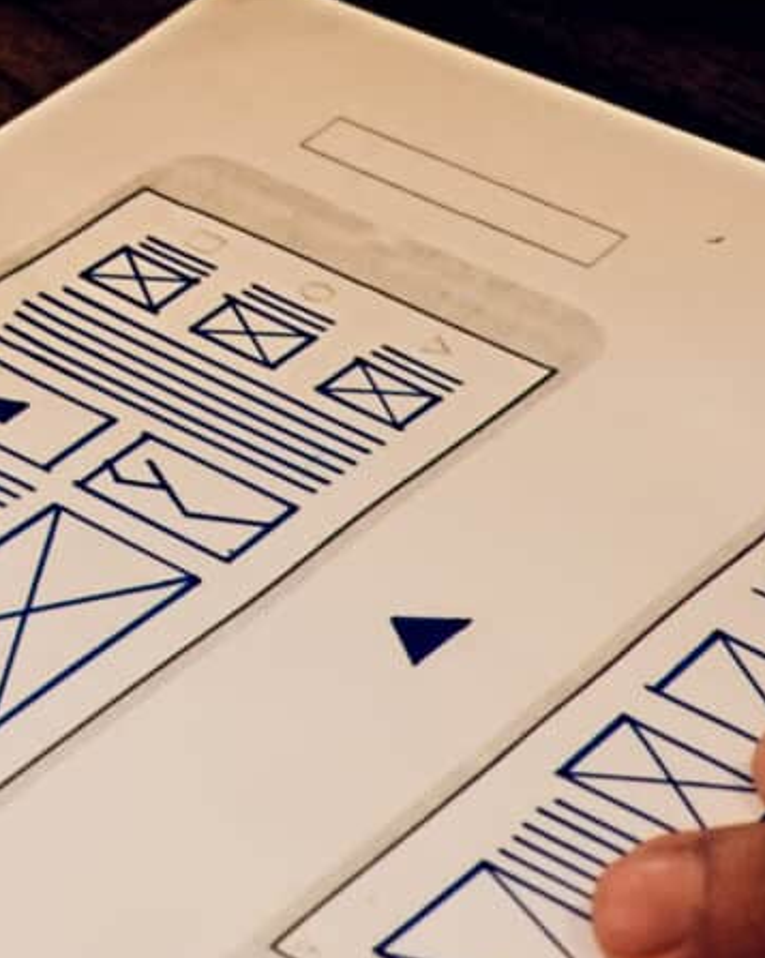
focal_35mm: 156
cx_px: -690
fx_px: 4420
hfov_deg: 9.3
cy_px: -314
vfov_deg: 12.0
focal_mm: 19.6
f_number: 3.2
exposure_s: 1/80
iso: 640
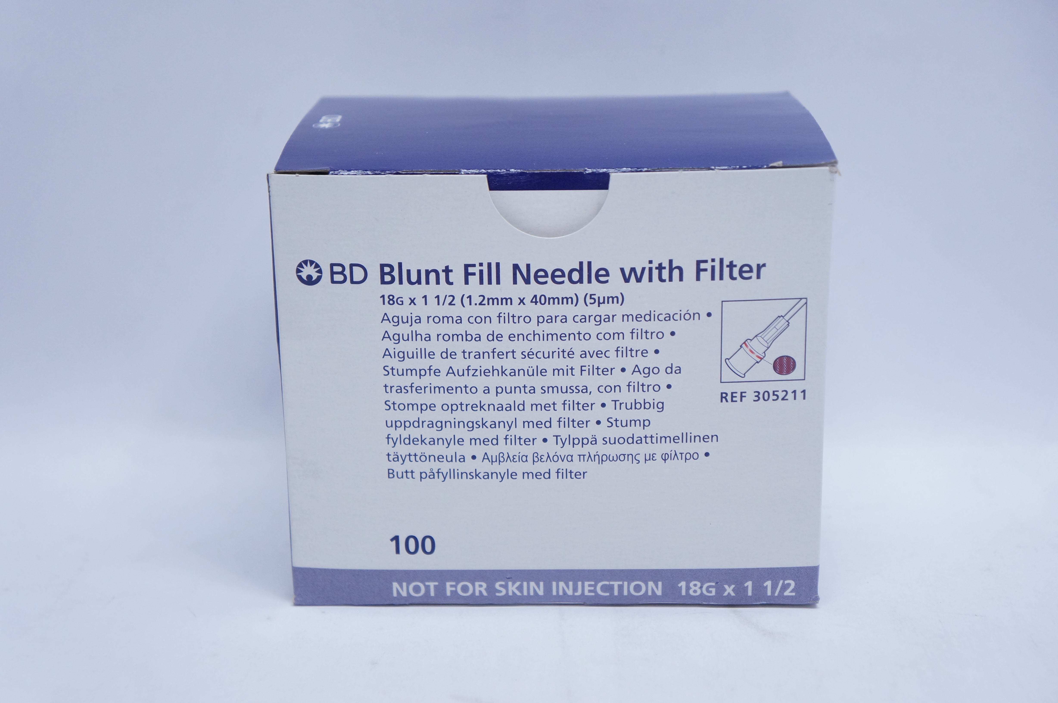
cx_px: 529
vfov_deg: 21.5
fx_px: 1850
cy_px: 352
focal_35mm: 63
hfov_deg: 31.9
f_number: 4.5
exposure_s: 1/125
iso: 800
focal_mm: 42
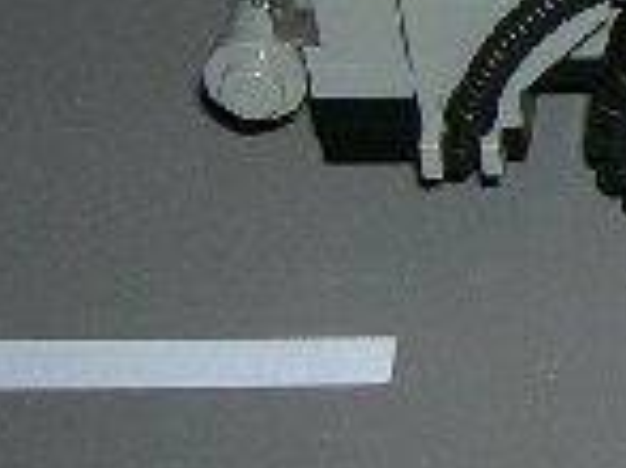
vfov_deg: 7.7
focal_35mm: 191
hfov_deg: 9.6
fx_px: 3451
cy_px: -126
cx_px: 1261
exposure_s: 1/60.1
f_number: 2.9
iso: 50
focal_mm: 6
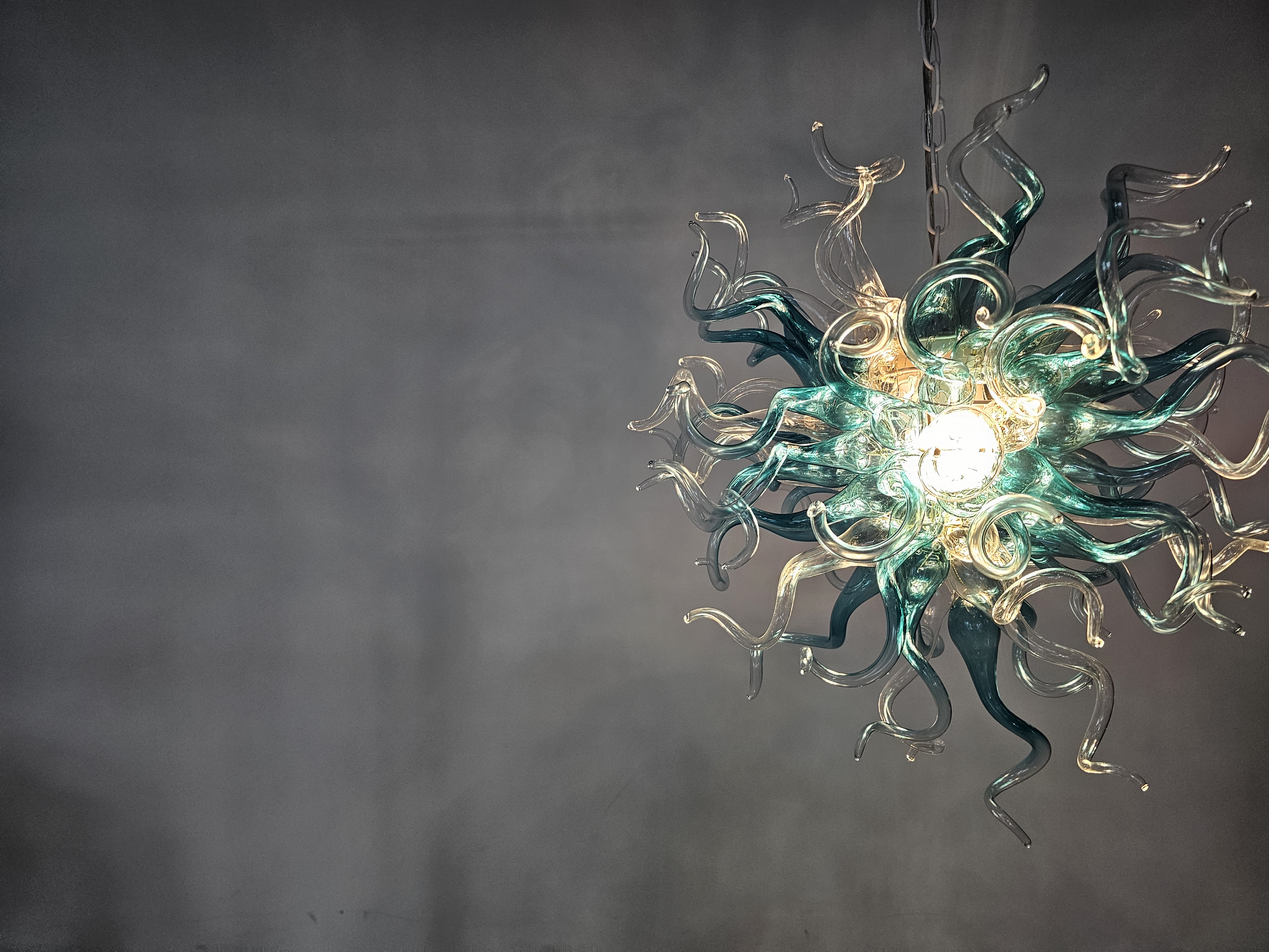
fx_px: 843
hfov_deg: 73.9
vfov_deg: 58.9
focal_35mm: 23
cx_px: 634
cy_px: 476
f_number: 1.7
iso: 200
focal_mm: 6.3
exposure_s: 1/100
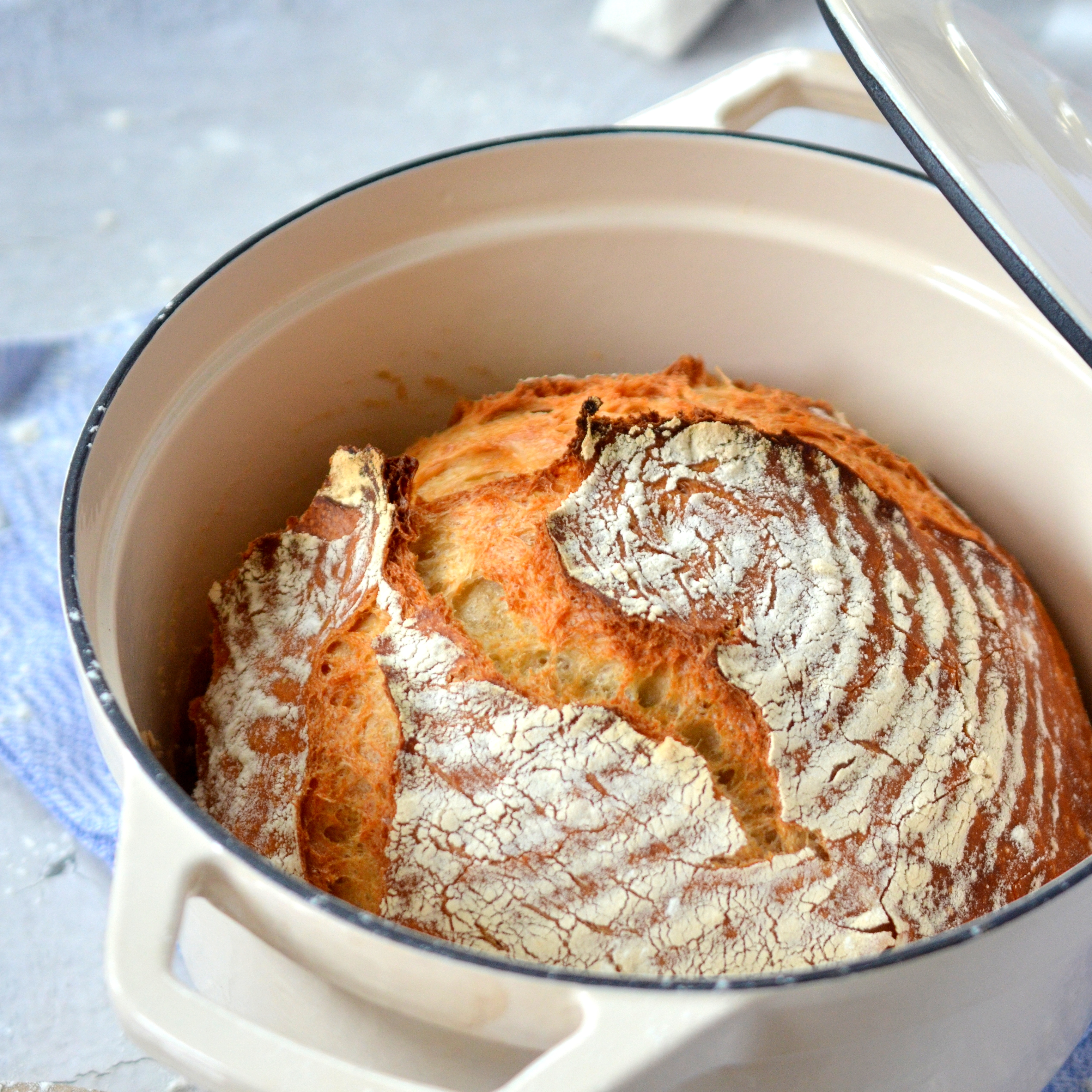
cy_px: 613
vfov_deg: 21.4
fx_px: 2891
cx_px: 526
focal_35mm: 81
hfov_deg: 21.4
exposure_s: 1/160
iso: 640
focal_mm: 40
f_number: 2.8
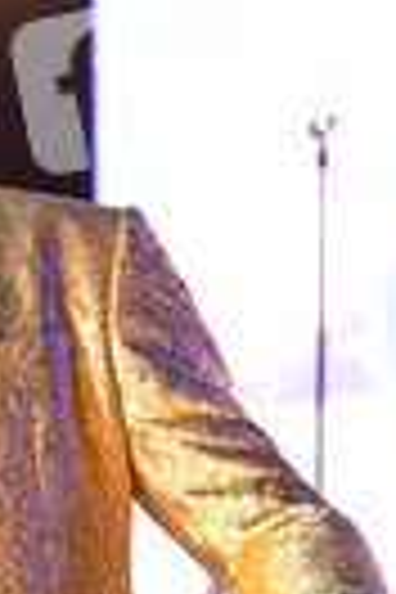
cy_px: 742
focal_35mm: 228
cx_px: -166
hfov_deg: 6.0
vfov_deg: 8.9
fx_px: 3762
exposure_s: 1/320
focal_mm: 75
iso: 2500
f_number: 4
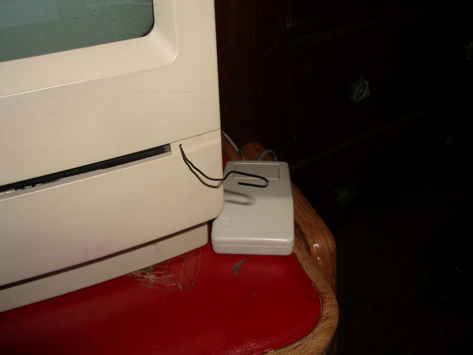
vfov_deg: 40.7
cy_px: 178
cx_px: 236
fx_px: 478
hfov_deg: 52.6
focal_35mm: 35
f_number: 4.3
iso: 80
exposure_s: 1/60
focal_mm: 5.8
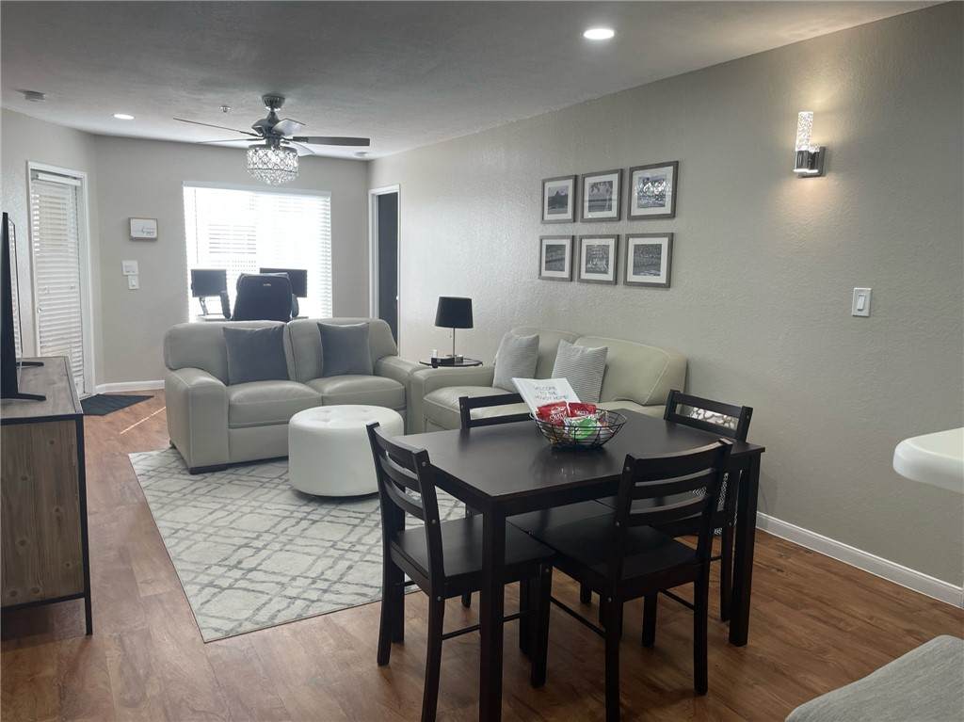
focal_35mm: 26
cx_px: 482
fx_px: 724
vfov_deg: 53.0
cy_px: 361
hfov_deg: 67.3
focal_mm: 4.2
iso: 64
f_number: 1.6
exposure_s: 1/120
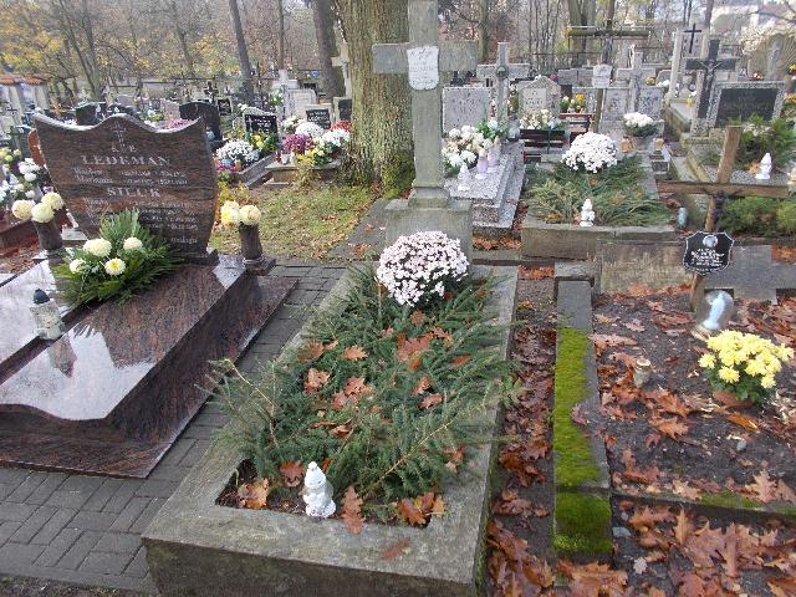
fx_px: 598
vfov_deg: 53.1
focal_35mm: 26
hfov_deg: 67.3
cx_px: 398
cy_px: 298
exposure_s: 1/50
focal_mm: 4.6
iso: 80
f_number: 3.2
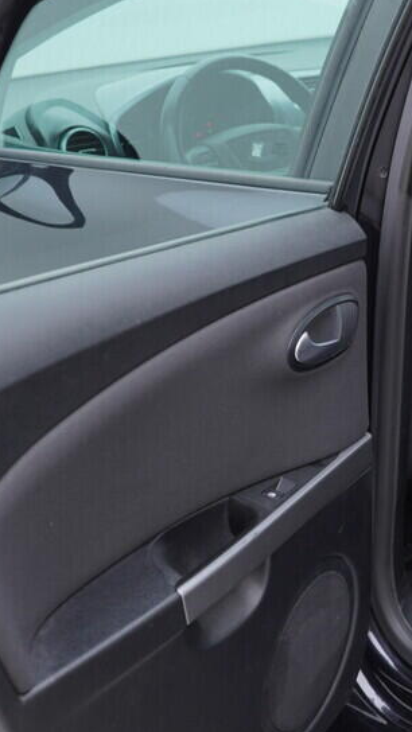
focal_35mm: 71
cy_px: 293
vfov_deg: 29.7
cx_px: 552
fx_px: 1379
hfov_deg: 16.0
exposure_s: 1/40
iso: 125
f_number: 3.2
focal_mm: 24
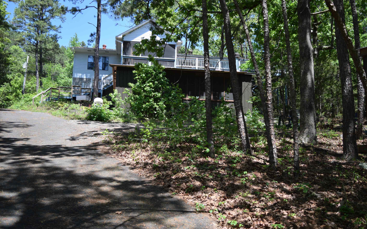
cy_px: 110
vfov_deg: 34.4
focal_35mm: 37
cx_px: 183
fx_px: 370
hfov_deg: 52.7
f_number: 4
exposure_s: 1/400
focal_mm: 24
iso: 100
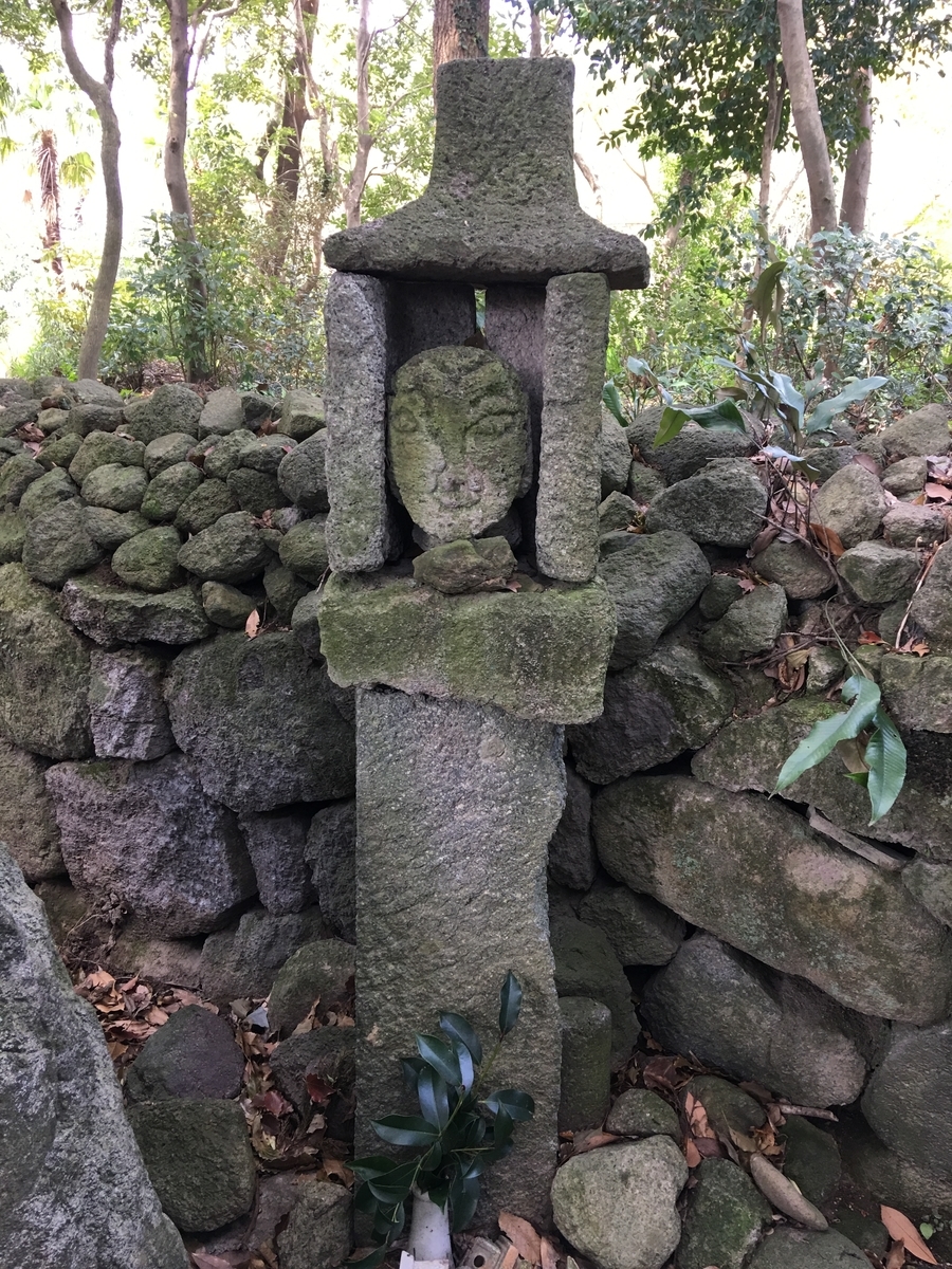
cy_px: 634
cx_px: 476
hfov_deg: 48.2
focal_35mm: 29
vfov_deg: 61.7
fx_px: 1063
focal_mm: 4.15
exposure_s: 1/15
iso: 32
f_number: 2.2
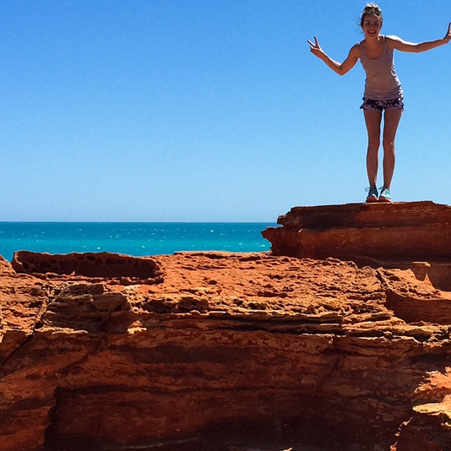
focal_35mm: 77
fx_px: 1135
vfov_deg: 22.3
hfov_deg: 22.1
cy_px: 316
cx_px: 374
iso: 32
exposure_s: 1/2198
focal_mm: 4.15
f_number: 2.2
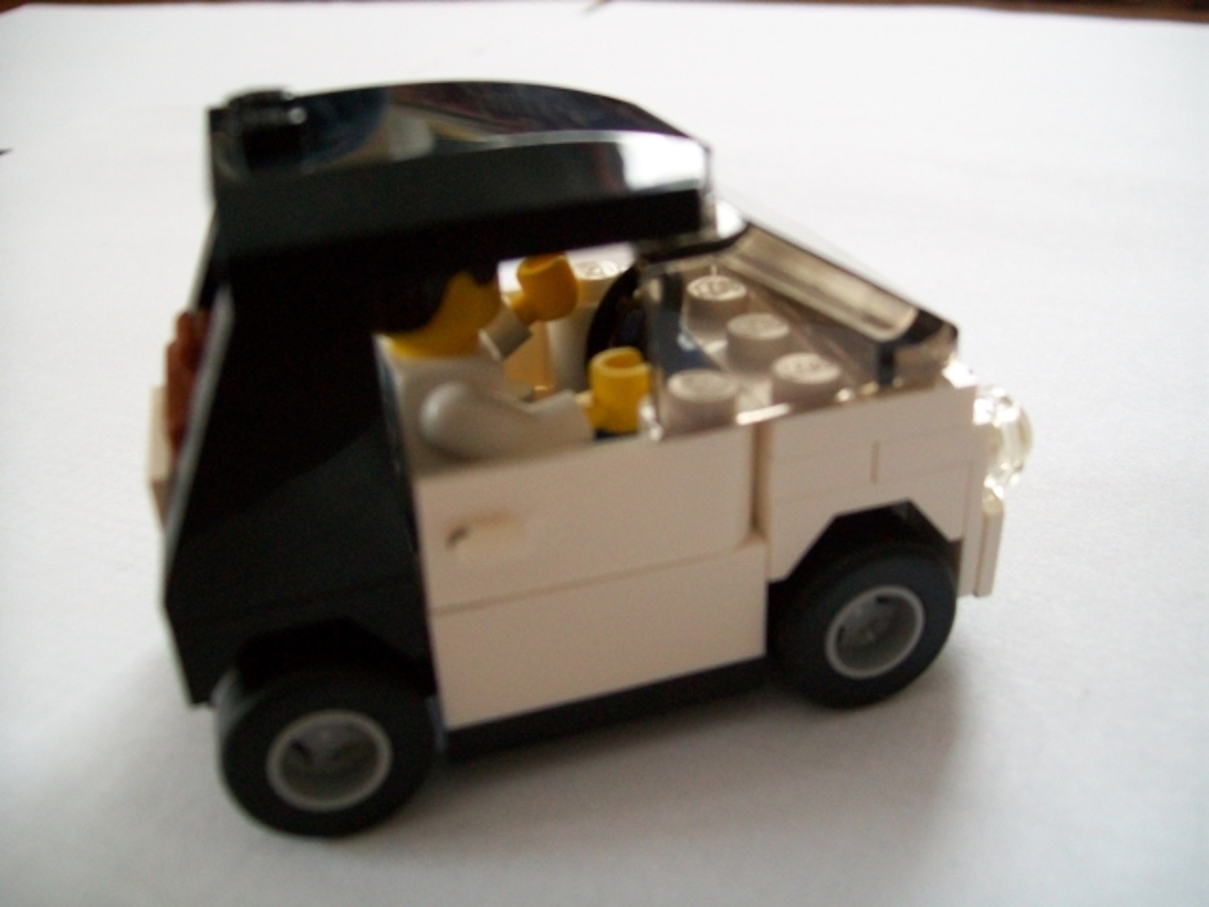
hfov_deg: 54.0
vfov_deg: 41.8
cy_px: 454
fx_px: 1187
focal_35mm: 34
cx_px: 604
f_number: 2.7
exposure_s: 1/13
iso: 160
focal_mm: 6.1
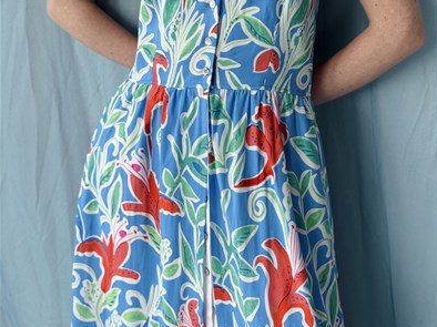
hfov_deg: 29.8
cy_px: 85
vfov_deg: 22.4
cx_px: 221
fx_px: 820
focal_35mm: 65
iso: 64
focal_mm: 6.76
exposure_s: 1/328
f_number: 1.78
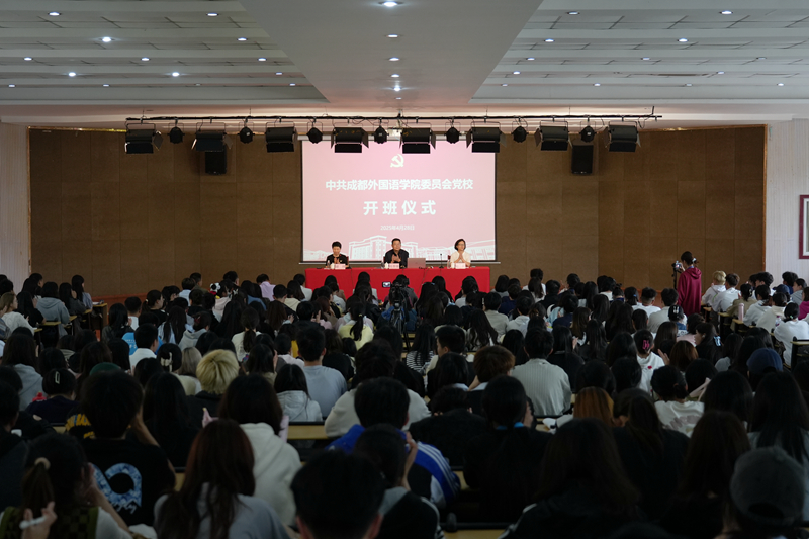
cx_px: 404
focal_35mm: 49
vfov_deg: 27.5
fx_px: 1101
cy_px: 270
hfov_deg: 40.4
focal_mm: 49
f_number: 4
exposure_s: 1/100
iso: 1000
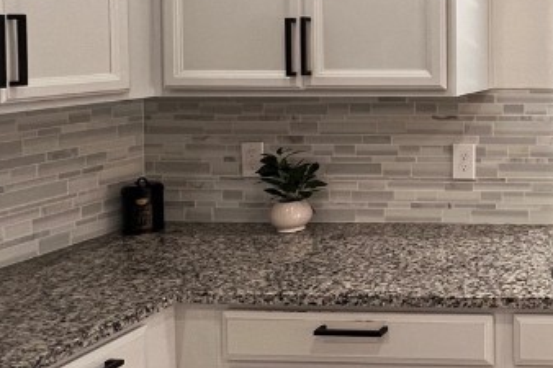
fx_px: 629
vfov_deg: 31.4
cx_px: 695
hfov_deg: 35.1
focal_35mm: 41
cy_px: 54
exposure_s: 1/60
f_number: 1.8
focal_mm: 1.57
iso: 200
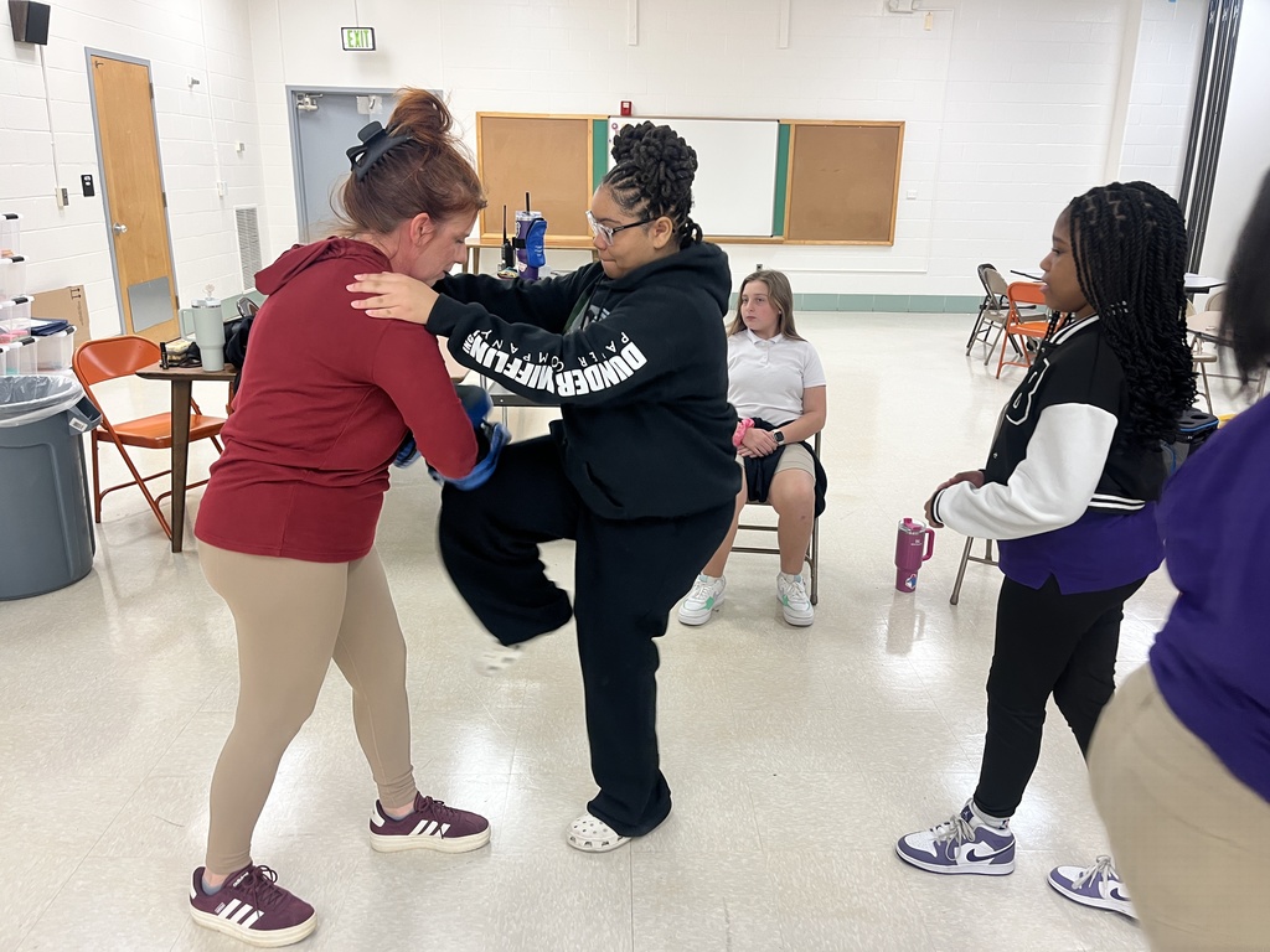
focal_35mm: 26
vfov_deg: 53.1
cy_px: 476
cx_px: 635
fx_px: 954
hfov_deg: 67.3
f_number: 1.6
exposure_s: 1/60
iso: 80
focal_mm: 5.1
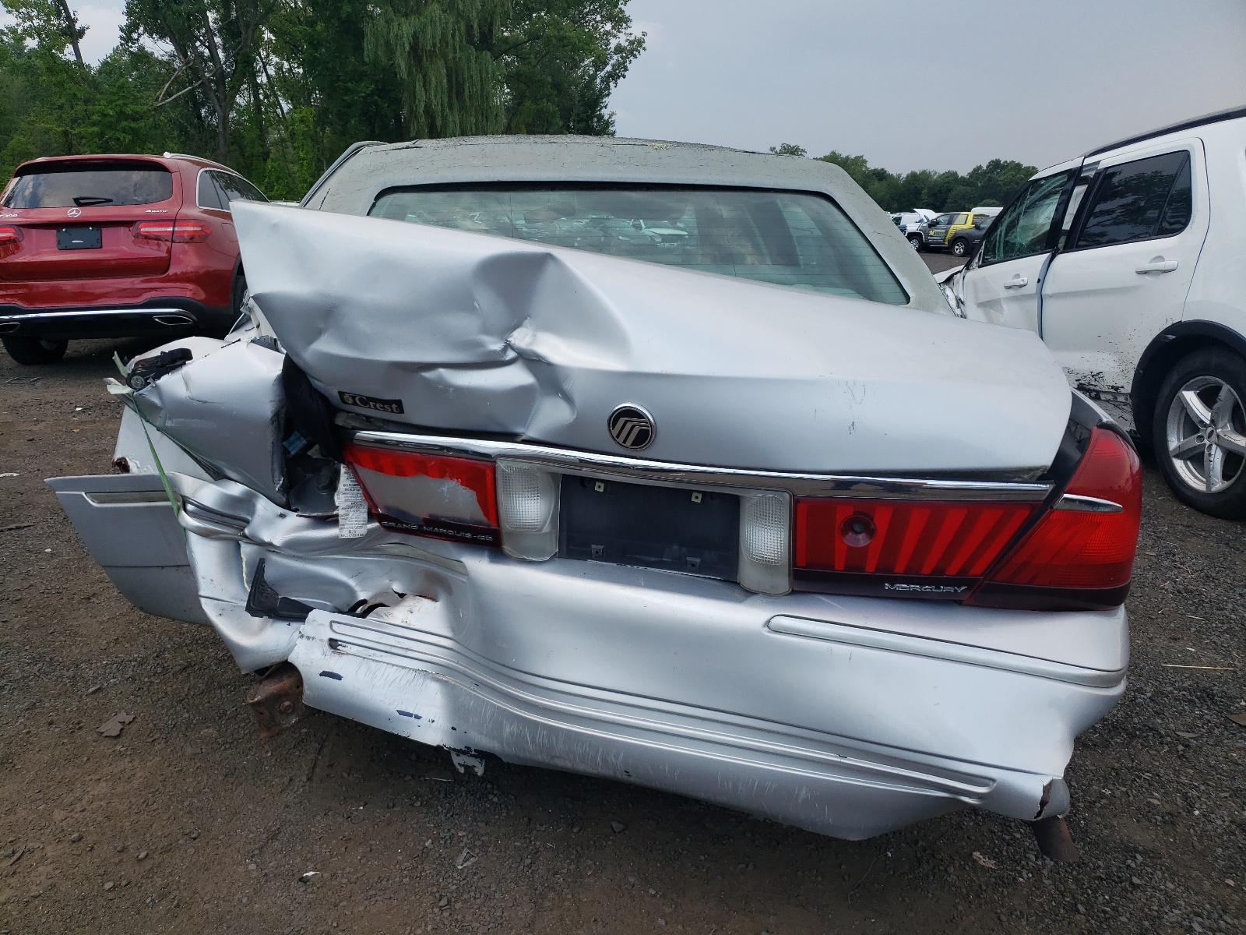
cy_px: 468
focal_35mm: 26
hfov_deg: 67.3
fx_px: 936
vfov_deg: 53.1
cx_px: 623
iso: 50
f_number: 1.5
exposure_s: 1/357
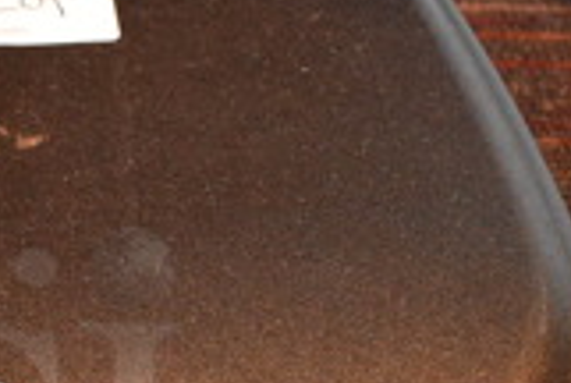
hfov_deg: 19.1
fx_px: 1621
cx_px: -74
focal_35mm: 102
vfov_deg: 13.2
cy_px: 411
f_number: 3.5
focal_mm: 18
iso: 2200
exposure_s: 1/30
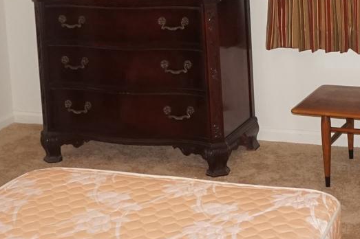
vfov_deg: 14.1
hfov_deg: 21.6
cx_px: 226
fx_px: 939
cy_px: -46
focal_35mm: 94
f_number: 3.5
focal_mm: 16
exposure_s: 1/100
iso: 800
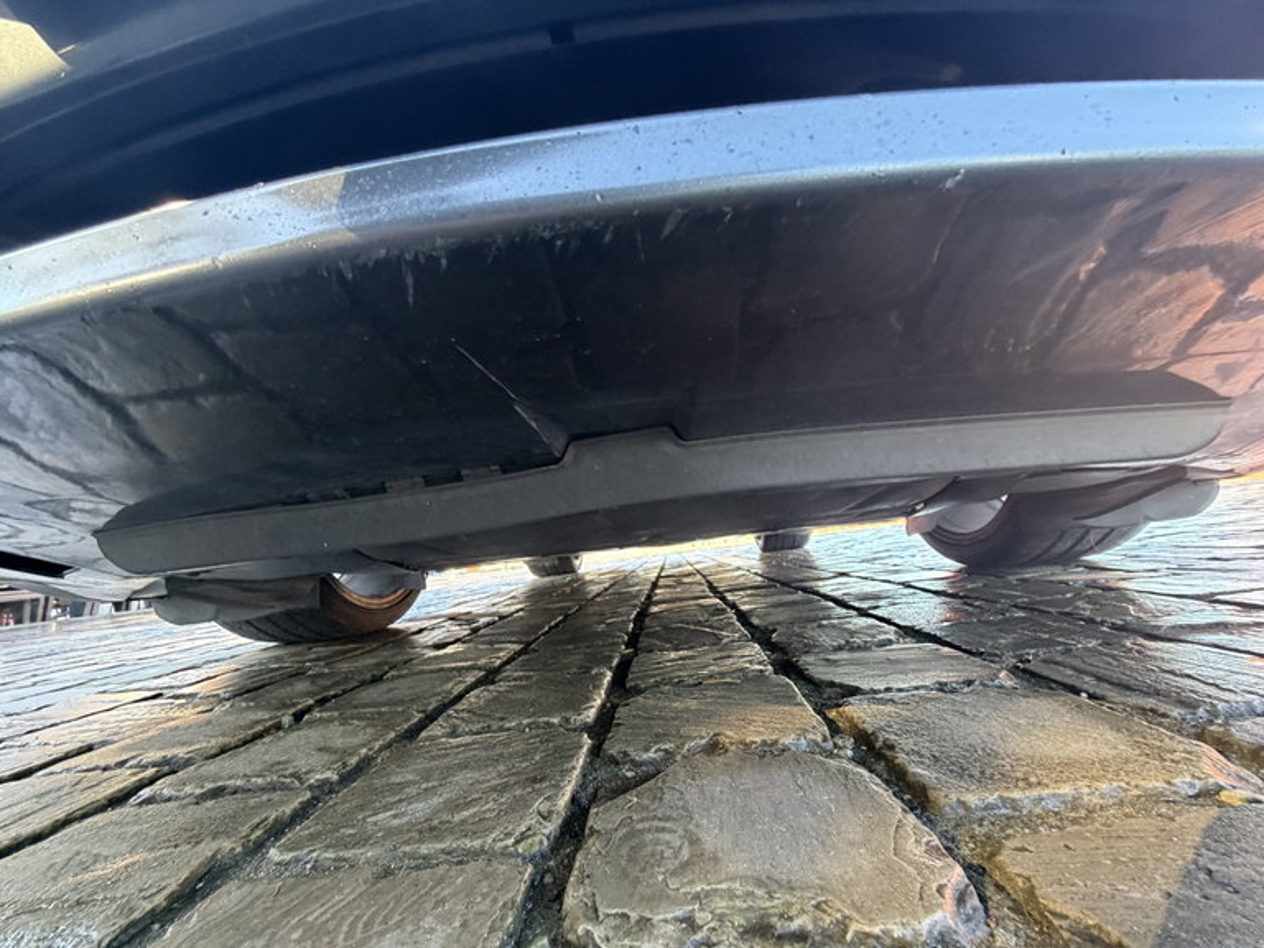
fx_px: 511
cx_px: 632
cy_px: 474
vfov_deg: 85.7
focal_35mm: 14
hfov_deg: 102.1
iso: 400
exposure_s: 1/60
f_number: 2.2
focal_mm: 2.22
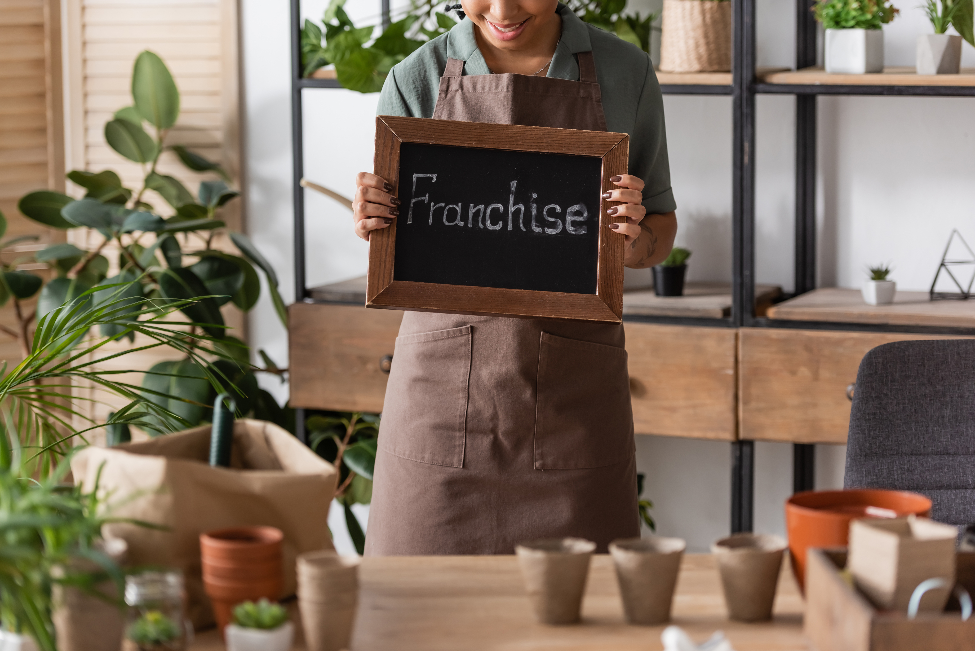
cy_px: 326
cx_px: 488
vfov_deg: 13.4
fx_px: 2763
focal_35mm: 102
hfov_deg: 20.0
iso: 160
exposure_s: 1/200
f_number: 2.8
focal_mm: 102
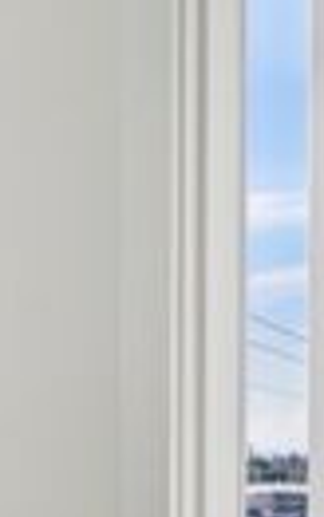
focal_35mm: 53
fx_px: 748
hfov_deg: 17.4
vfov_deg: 36.0
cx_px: -328
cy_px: 460
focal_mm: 17
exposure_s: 1/125
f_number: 8
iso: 100
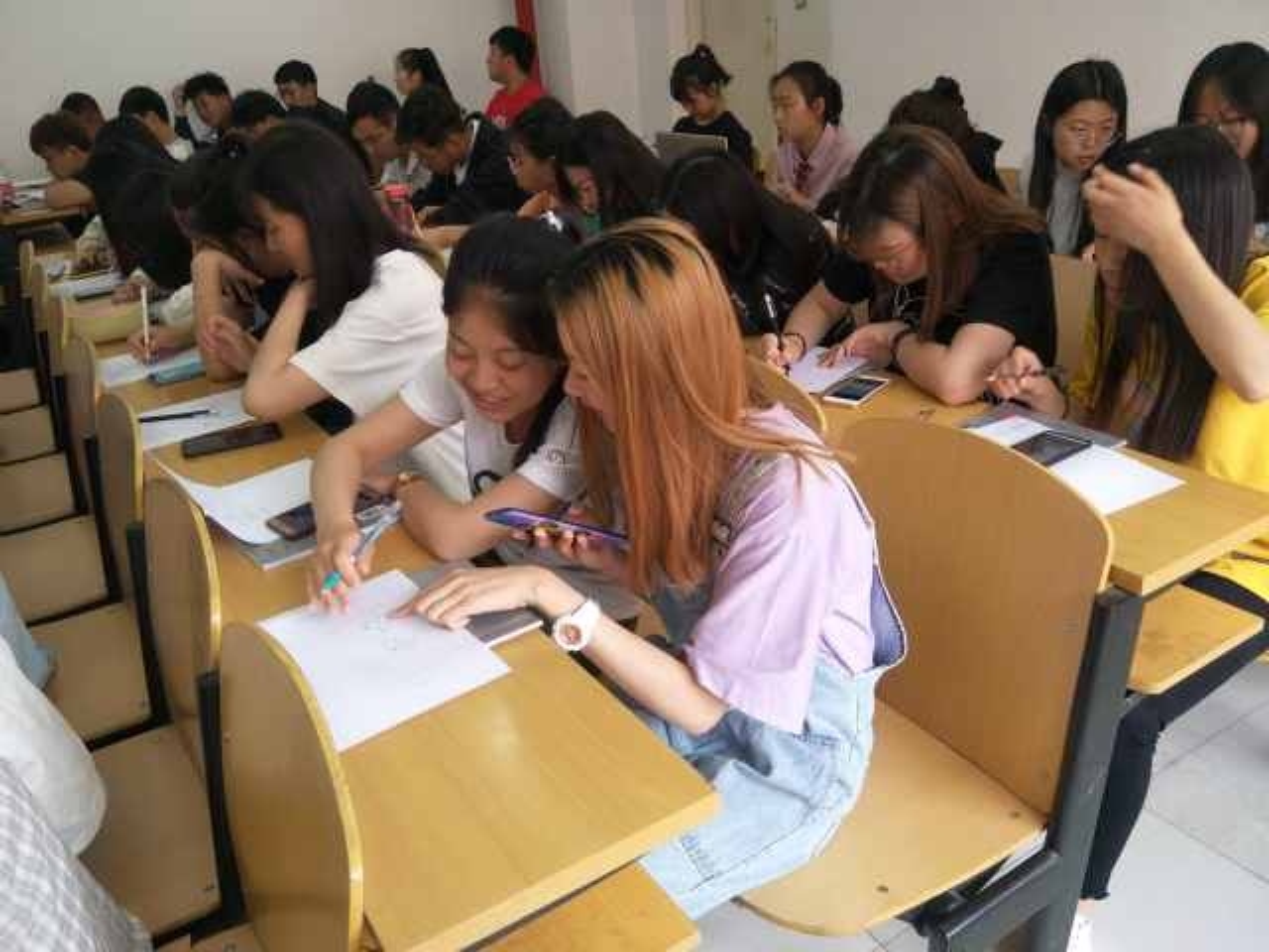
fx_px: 880
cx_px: 634
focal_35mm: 24
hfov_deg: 71.6
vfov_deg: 56.8
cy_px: 476
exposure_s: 1/50
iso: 123
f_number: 1.7
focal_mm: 4.1
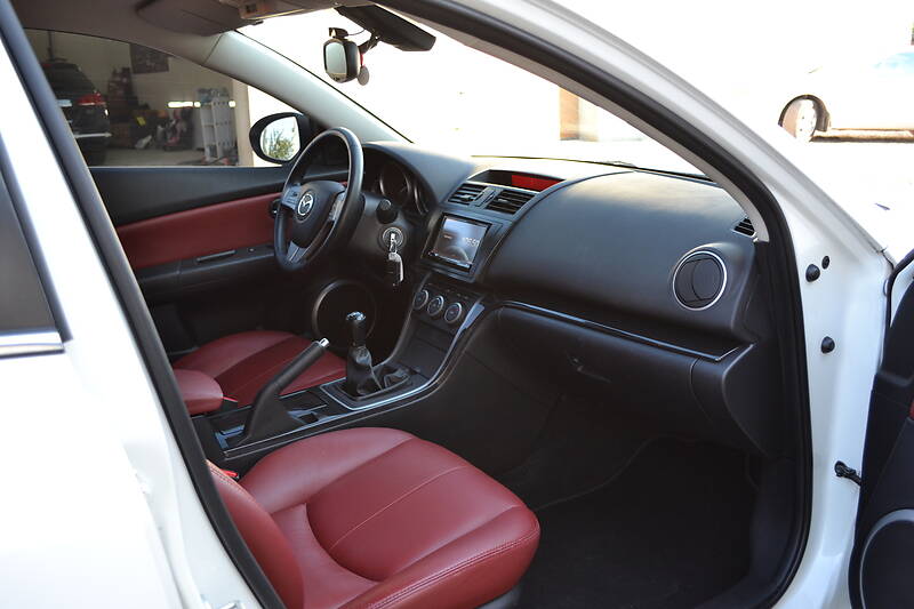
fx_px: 838
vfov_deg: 40.0
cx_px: 457
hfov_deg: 57.2
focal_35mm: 33
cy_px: 304
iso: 400
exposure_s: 1/80
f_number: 4.5
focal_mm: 22
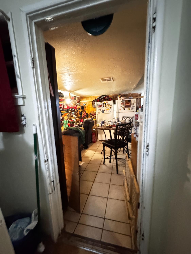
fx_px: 103
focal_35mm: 14
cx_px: 96
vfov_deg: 102.1
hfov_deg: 85.7
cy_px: 127
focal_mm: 2.22
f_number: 2.2
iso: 2500
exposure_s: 1/17
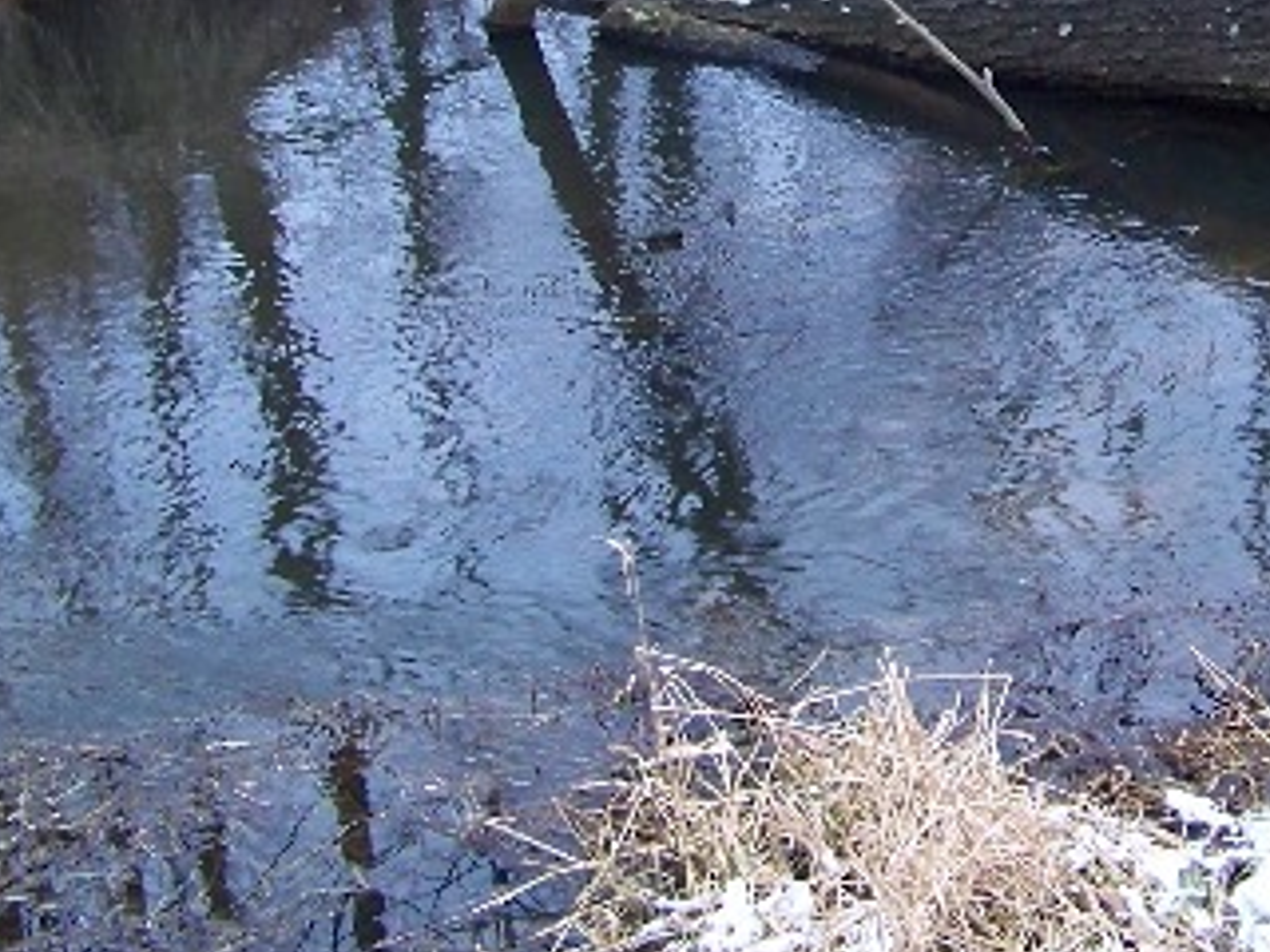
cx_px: 1048
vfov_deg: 19.9
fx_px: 2642
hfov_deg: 26.4
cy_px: 48
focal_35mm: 72
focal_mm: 5.85
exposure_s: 1/30
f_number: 2.8
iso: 250
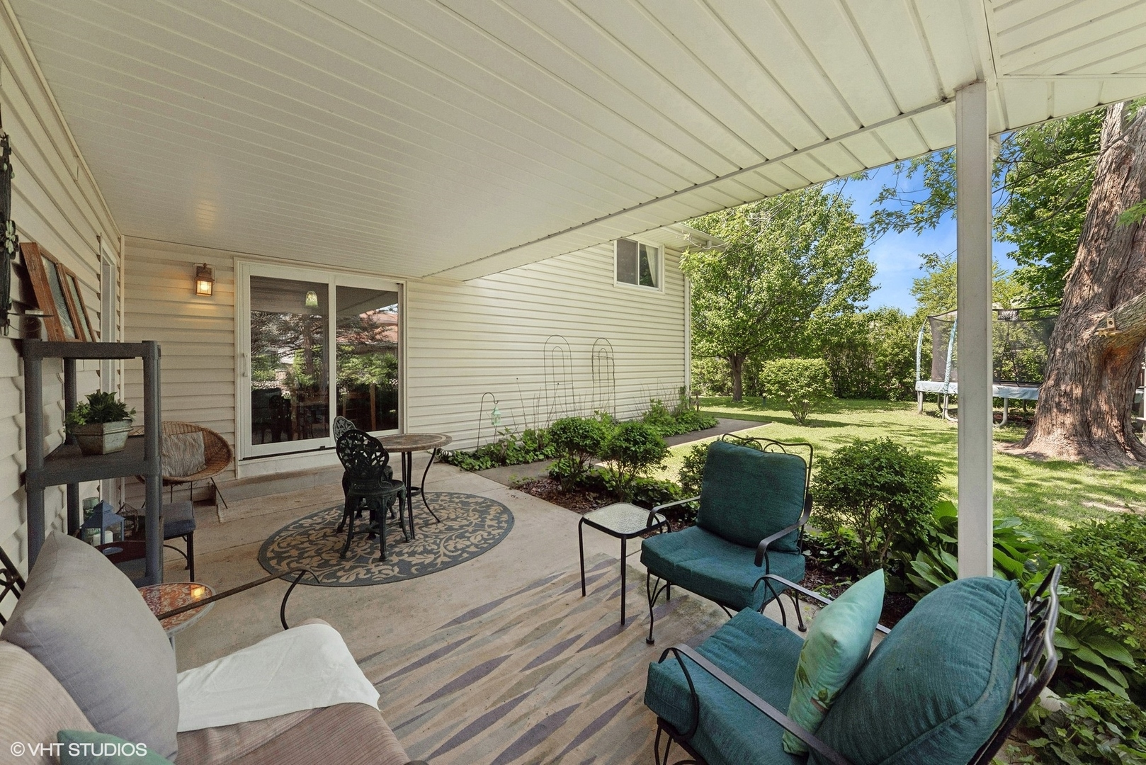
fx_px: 414
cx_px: 573
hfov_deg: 108.3
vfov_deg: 85.5
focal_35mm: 13
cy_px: 382
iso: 200
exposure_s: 1/250
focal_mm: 13
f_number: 9
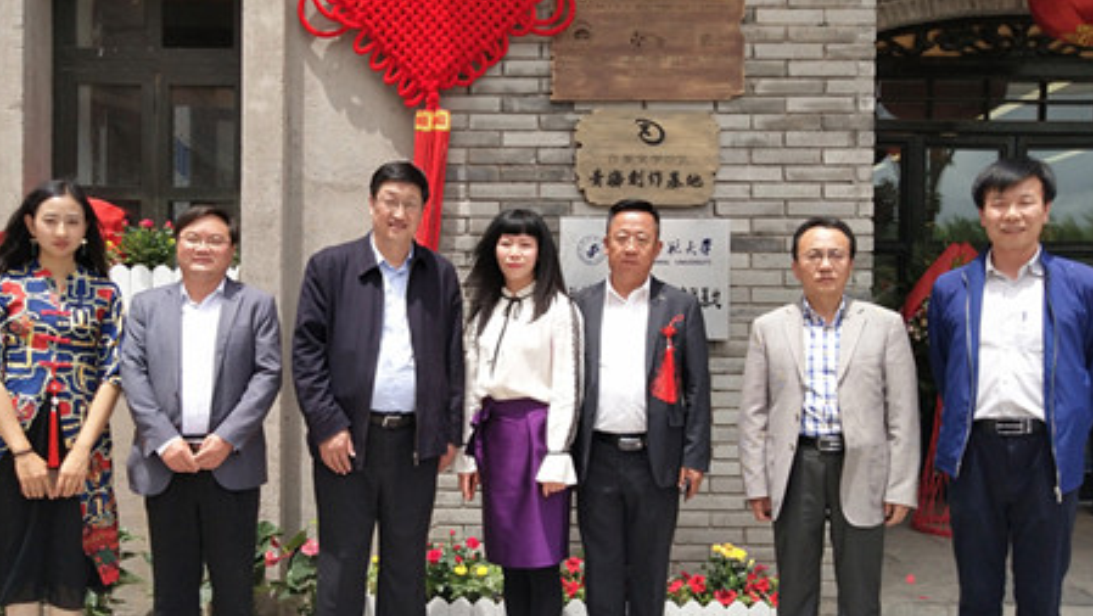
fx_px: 1160
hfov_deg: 50.4
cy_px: 343
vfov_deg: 29.7
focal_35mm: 40
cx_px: 499
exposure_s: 1/1575
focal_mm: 3.95
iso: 70
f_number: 1.8
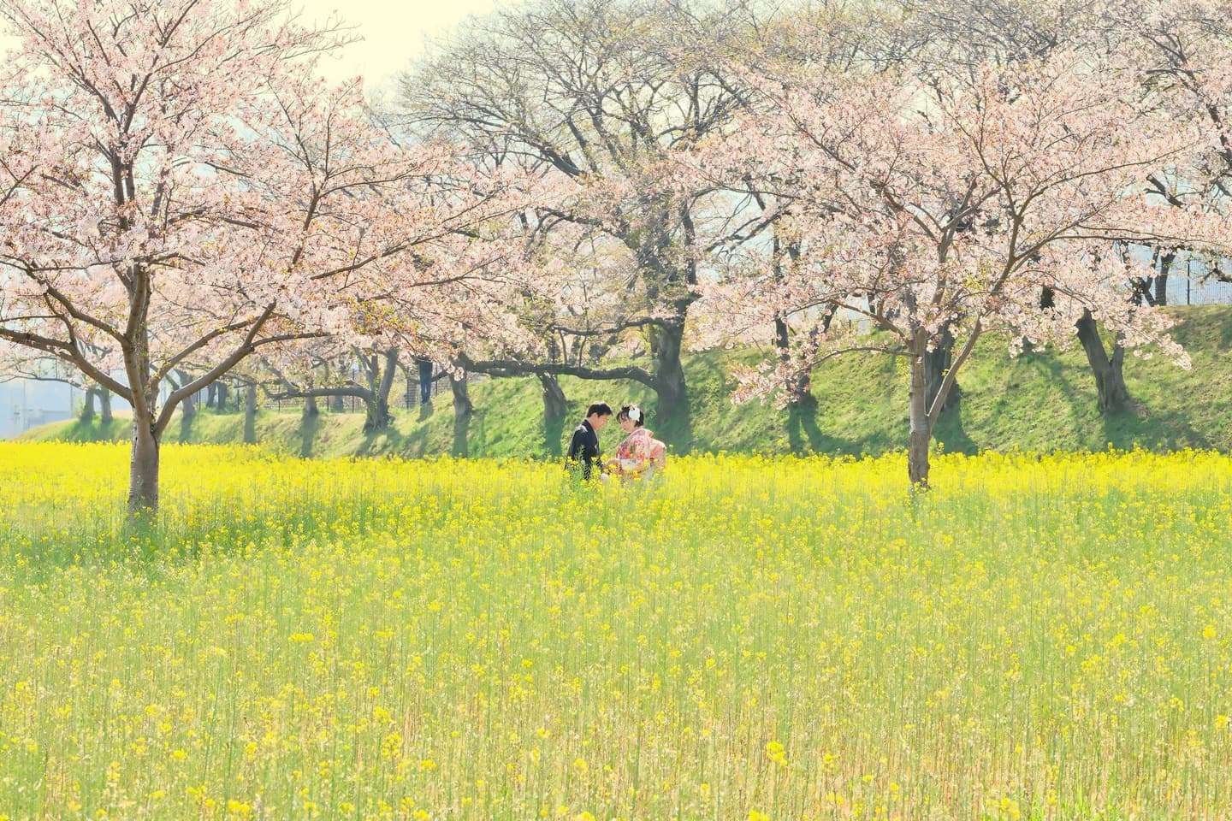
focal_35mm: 99
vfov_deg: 13.8
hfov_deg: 20.6
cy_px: 410
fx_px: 3388
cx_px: 616
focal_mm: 66
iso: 800
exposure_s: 1/250
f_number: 9
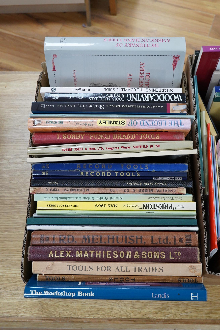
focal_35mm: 45
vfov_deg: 43.6
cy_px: 165
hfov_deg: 29.9
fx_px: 412
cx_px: 110
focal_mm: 30
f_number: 13
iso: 2500
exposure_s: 1/100
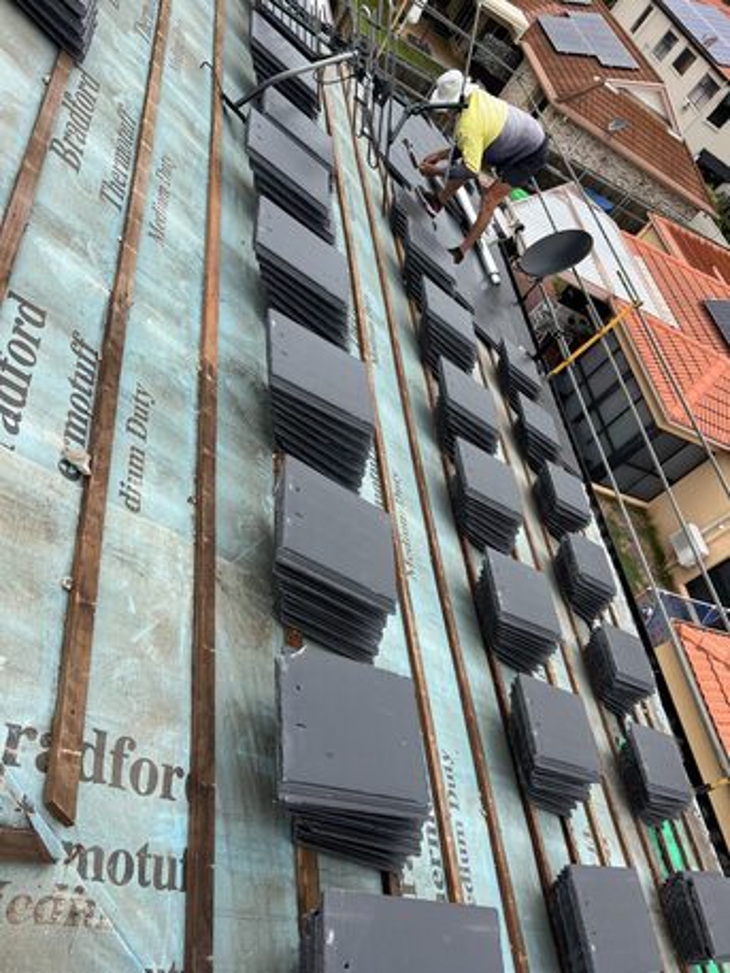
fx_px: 731
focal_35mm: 26
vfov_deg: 67.3
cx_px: 365
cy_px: 486
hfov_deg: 53.1
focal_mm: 5.7
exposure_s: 1/2165
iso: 50
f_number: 1.5
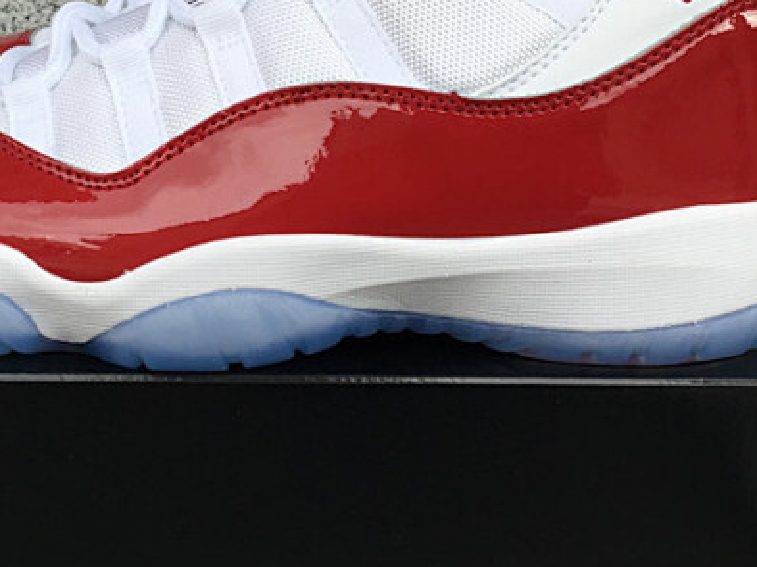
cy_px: 242
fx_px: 1377
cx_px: 275
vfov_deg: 23.2
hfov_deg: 30.6
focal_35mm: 63
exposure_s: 1/151
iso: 25
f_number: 2.4
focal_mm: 3.3
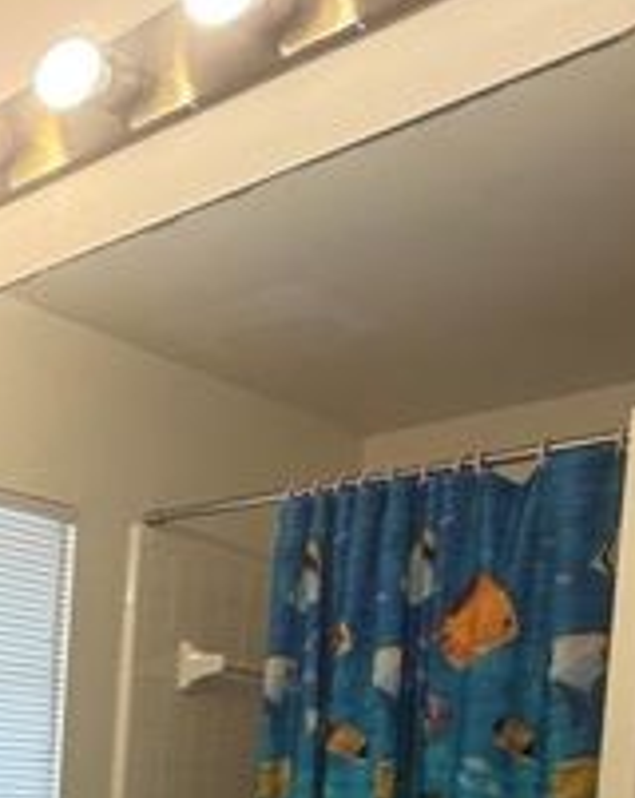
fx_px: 1131
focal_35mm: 48
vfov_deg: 34.4
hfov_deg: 20.9
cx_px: -522
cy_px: 846
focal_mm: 2.22
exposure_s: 1/99
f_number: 2.2
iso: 160
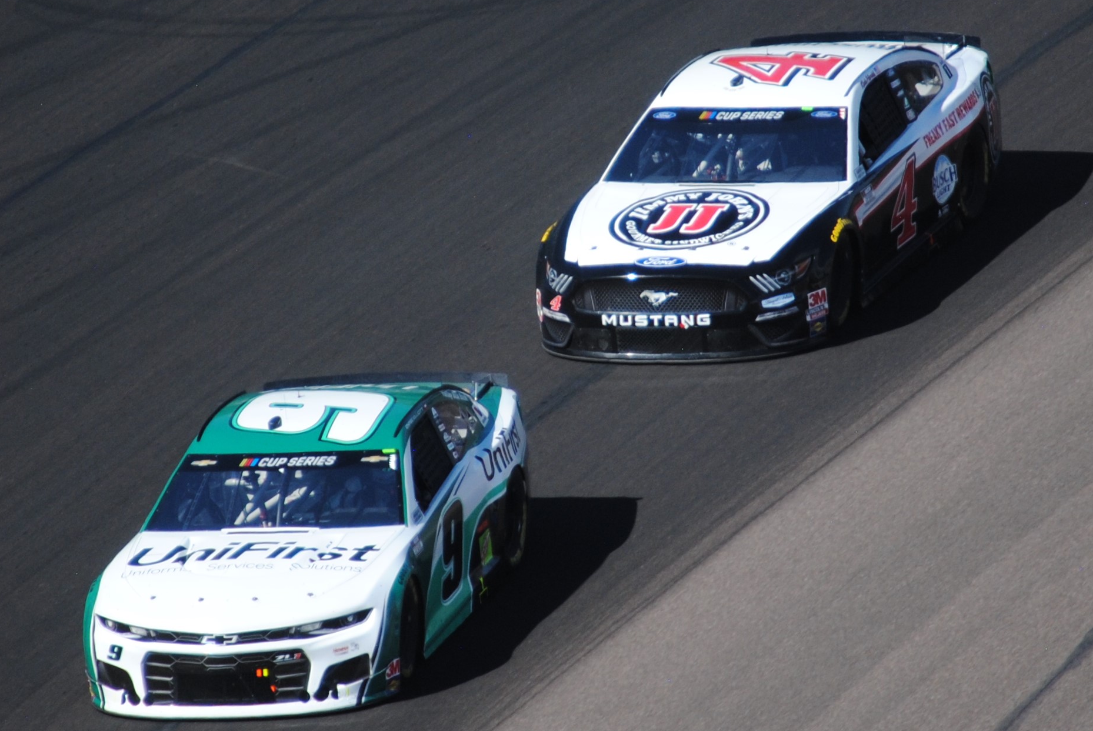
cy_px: 371
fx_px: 14922
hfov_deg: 4.2
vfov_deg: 2.8
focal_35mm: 491
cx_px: 584
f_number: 5.6
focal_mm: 300
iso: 200
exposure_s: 1/1000
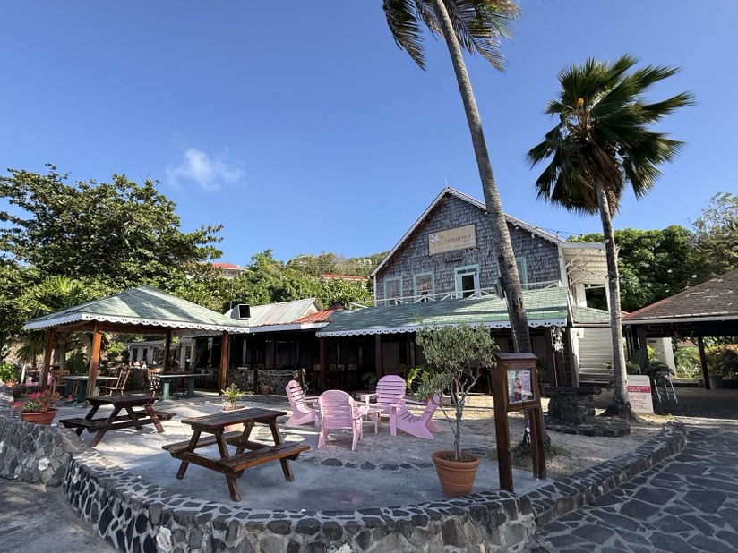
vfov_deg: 74.6
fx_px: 362
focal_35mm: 17
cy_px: 299
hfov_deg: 90.8
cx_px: 339
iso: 50
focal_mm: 2.22
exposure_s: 1/1105
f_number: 2.2
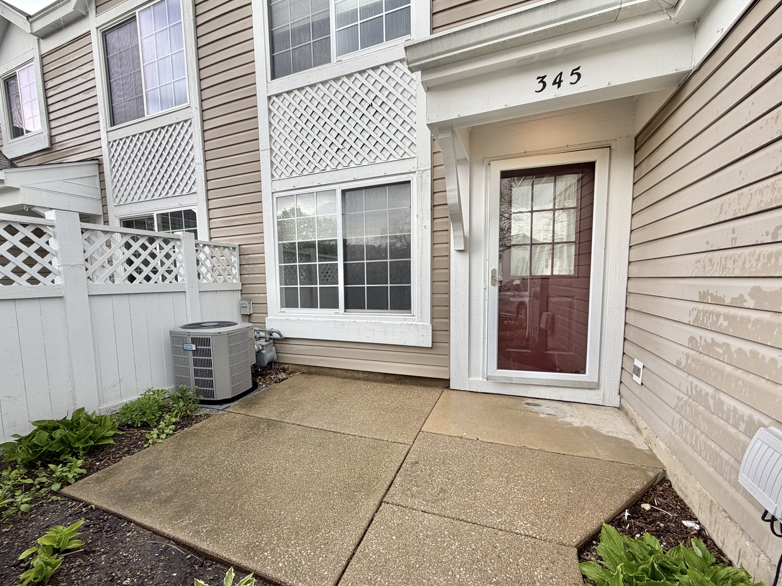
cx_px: 377
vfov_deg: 81.6
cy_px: 312
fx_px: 339
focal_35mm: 15
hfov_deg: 98.1
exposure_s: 1/121
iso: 64
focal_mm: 2.22
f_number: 2.2
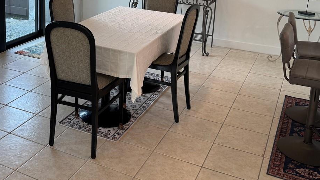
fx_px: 390
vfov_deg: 24.9
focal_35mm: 46
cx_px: 83
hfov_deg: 43.3
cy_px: 7
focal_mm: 6.76
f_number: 1.78
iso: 100
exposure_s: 1/120
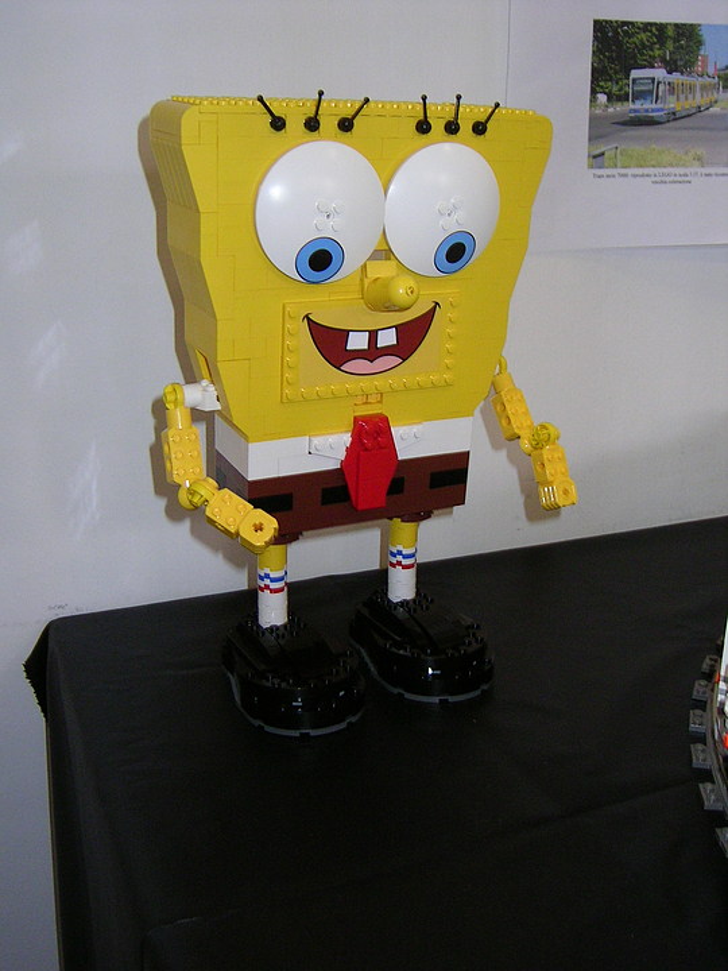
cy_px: 486
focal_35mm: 36
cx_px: 364
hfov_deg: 39.7
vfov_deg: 51.4
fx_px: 1009
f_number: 2.8
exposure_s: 1/30
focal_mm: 5.6
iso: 100
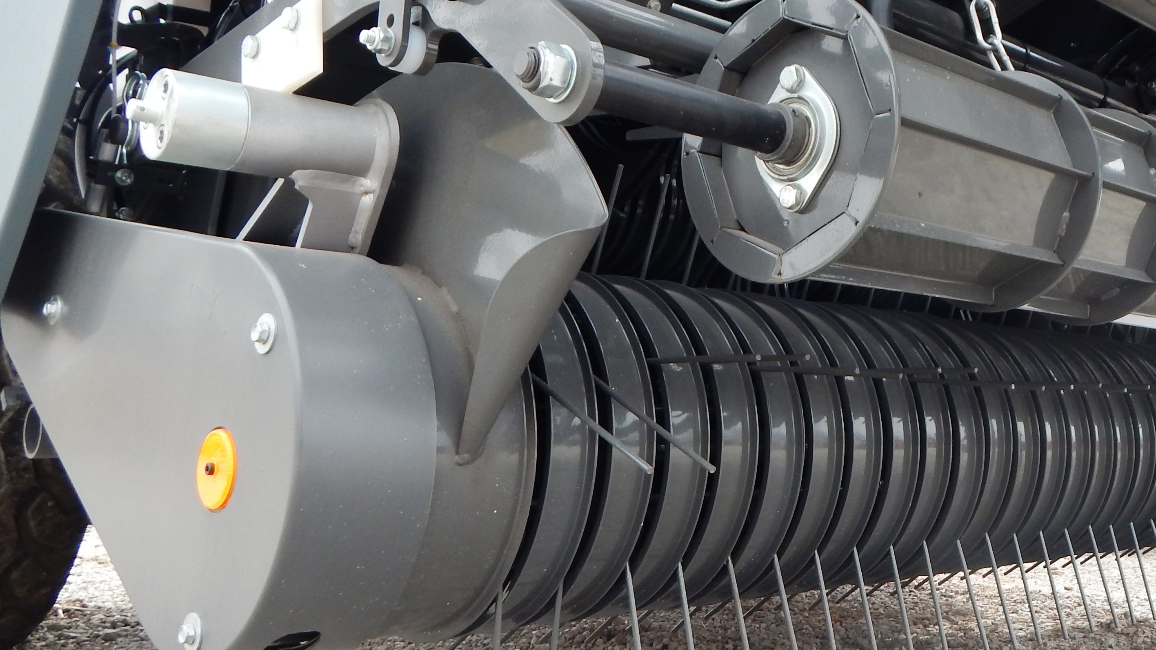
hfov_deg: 49.9
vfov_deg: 30.4
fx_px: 1195
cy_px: 281
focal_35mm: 39
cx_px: 837
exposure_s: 1/250
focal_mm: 4
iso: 125
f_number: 3
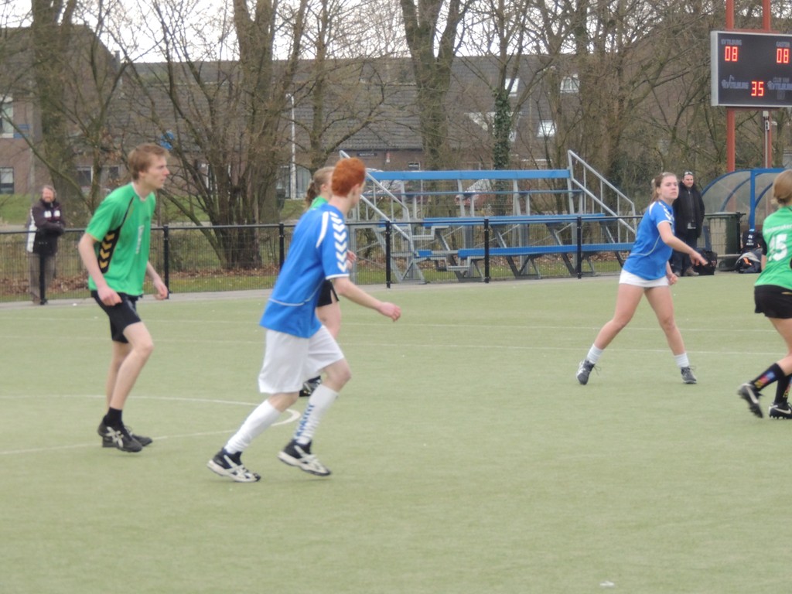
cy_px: 297
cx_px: 396
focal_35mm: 155
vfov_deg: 9.6
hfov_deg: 12.7
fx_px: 3546
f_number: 4.4
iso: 560
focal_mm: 27.6
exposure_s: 1/250
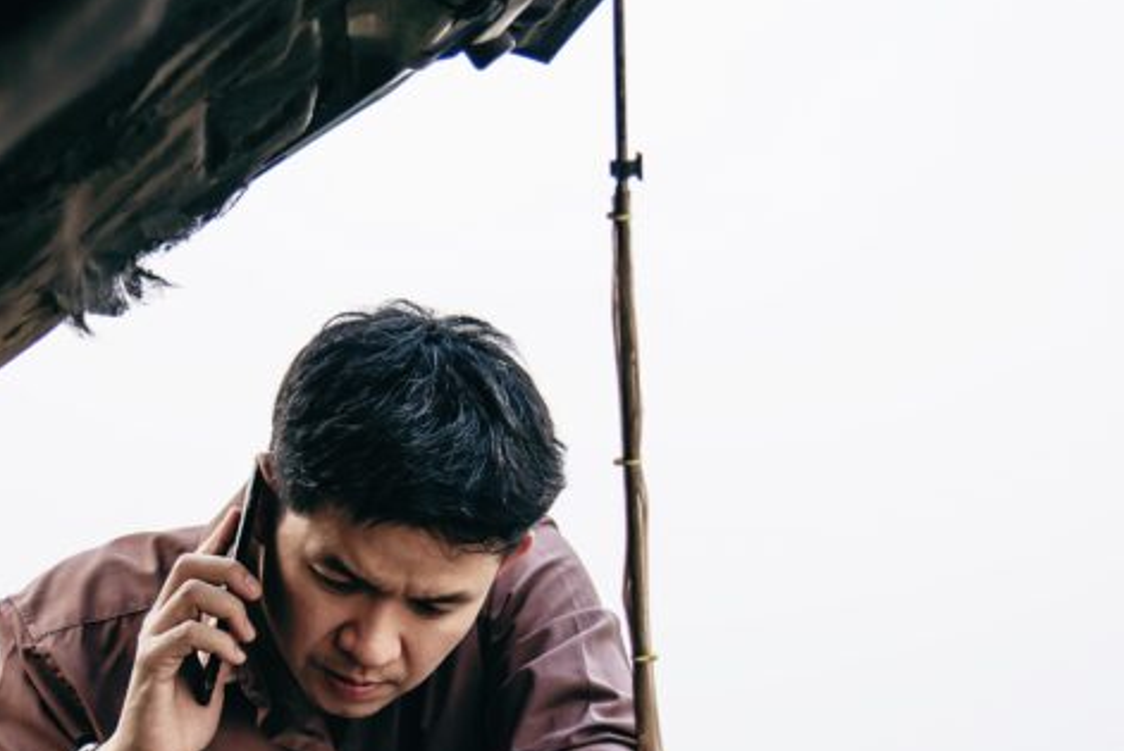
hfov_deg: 18.1
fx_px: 3531
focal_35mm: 113
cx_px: 439
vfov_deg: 12.0
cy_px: 722
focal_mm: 52
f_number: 4
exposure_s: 1/200
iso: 200
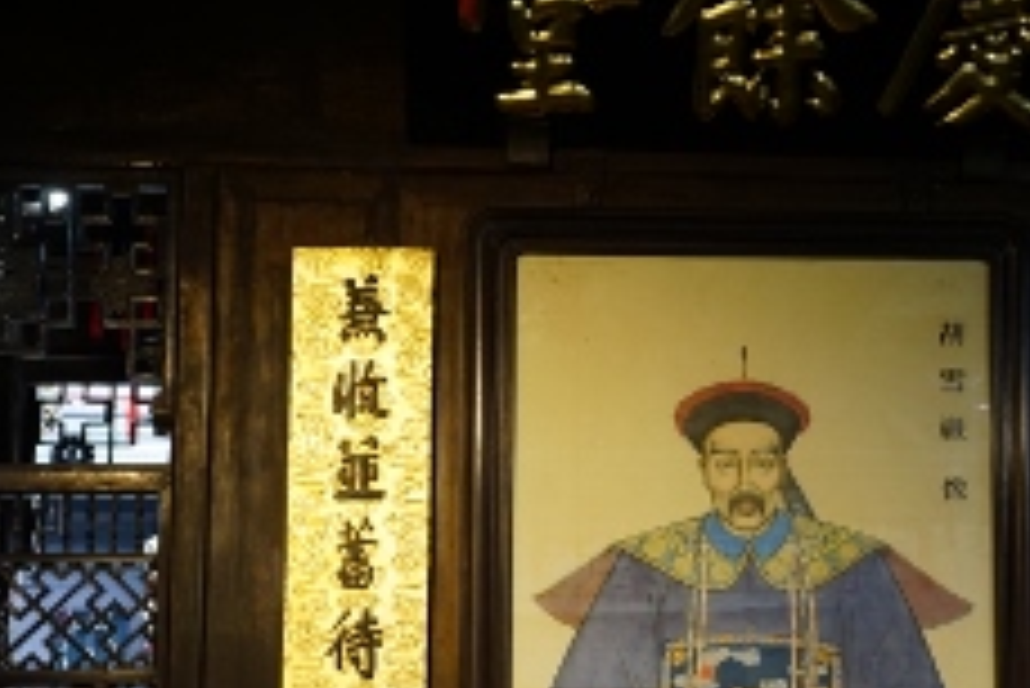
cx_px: 711
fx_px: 2630
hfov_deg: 22.0
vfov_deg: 14.9
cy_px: 470
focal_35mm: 92
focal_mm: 35
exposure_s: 1/60
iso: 800
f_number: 4.5
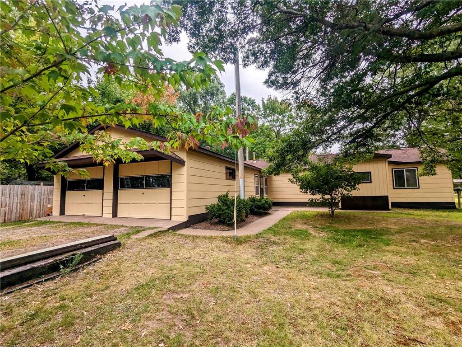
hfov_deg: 94.5
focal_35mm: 16
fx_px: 214
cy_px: 174
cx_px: 231
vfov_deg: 78.1
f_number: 2.2
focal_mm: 2.35
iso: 47
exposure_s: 1/1125
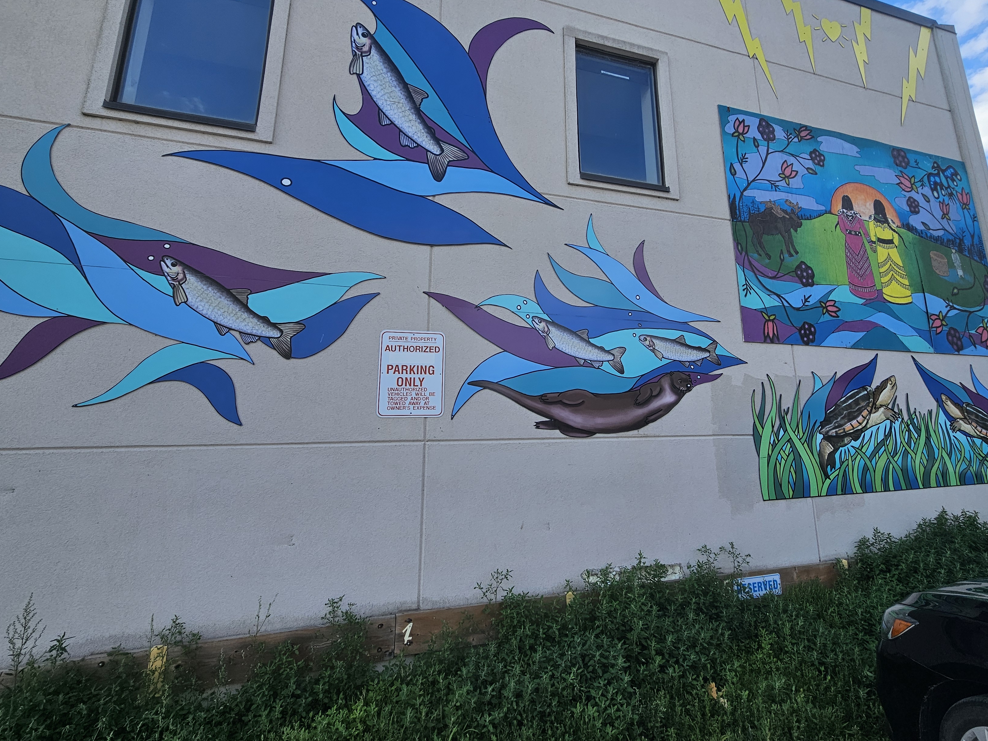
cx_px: 552
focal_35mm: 16
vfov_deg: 77.6
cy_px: 312
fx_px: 457
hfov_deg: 94.1
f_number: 2.2
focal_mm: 2.2
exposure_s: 1/854
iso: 50
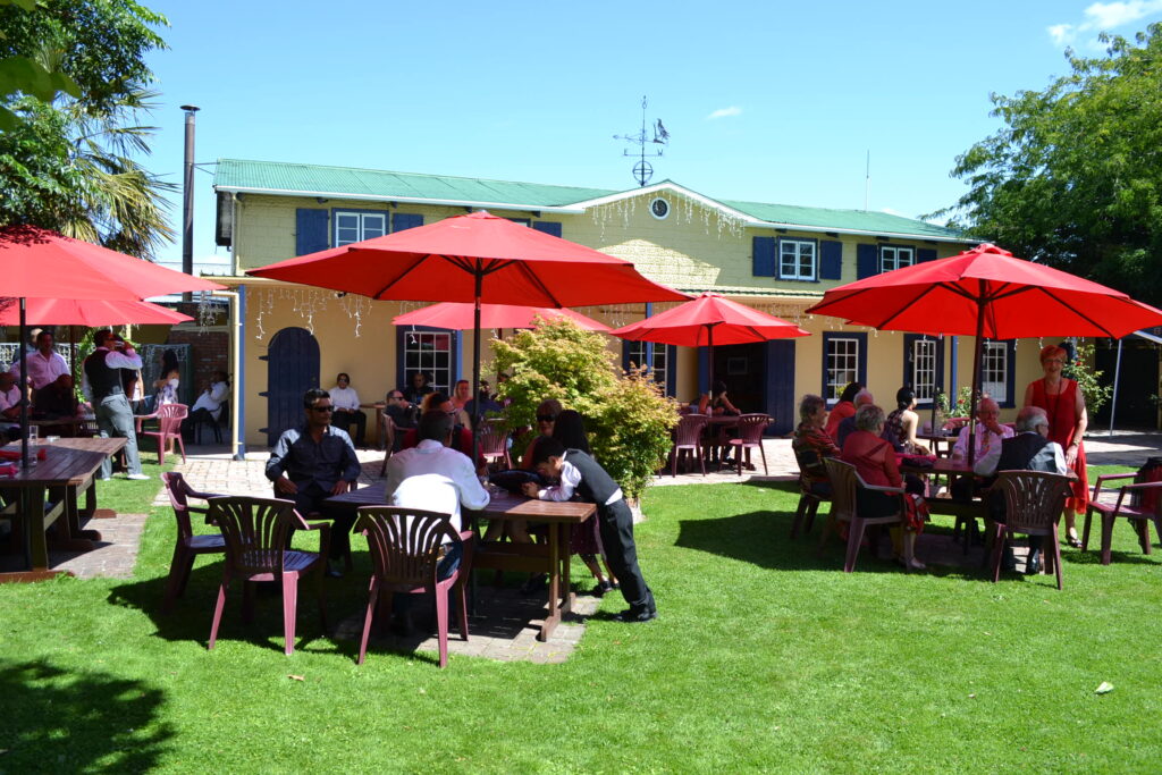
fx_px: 872
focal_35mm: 27
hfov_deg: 67.4
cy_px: 388
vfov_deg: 47.9
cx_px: 581
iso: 100
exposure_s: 1/200
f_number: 7.1
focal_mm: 18
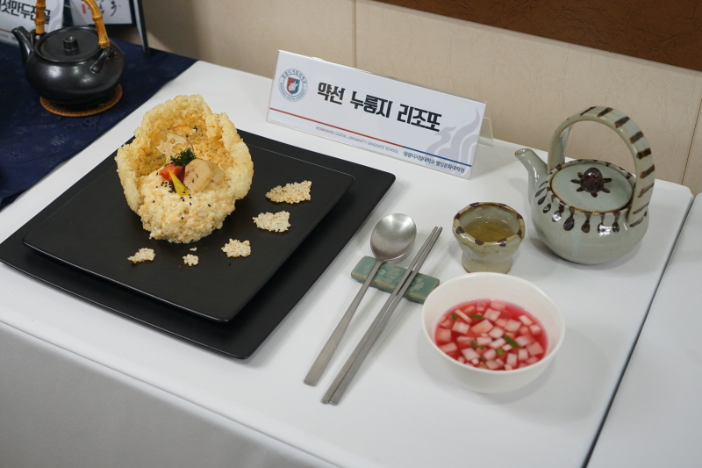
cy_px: 234
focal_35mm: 43
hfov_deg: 45.4
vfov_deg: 31.2
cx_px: 351
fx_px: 838
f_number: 4
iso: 400
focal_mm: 43
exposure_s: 1/160
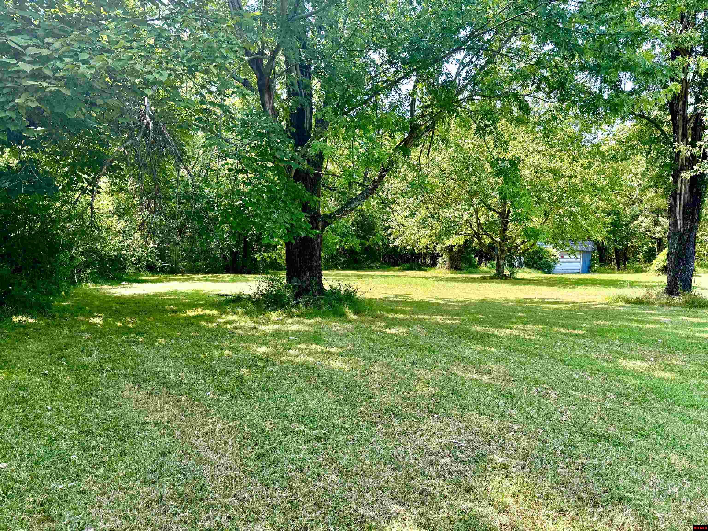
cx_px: 354
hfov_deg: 71.6
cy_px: 266
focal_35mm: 24
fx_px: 491
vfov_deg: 56.8
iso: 100
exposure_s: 1/1106
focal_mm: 6.76
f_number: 1.78
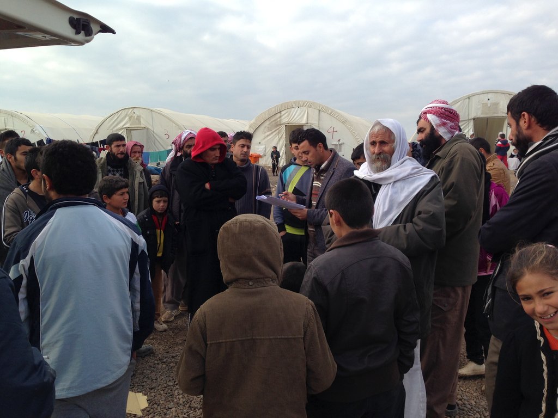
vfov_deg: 42.9
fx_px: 532
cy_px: 209
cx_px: 279
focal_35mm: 33
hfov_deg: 55.4
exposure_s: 1/661
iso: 50
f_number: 2.4
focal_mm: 4.12
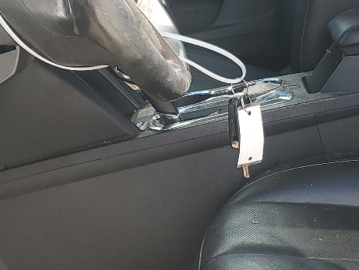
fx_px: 924
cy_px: 166
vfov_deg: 16.6
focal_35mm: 89
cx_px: 218
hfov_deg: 22.0
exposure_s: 1/400
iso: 50
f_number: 1.5
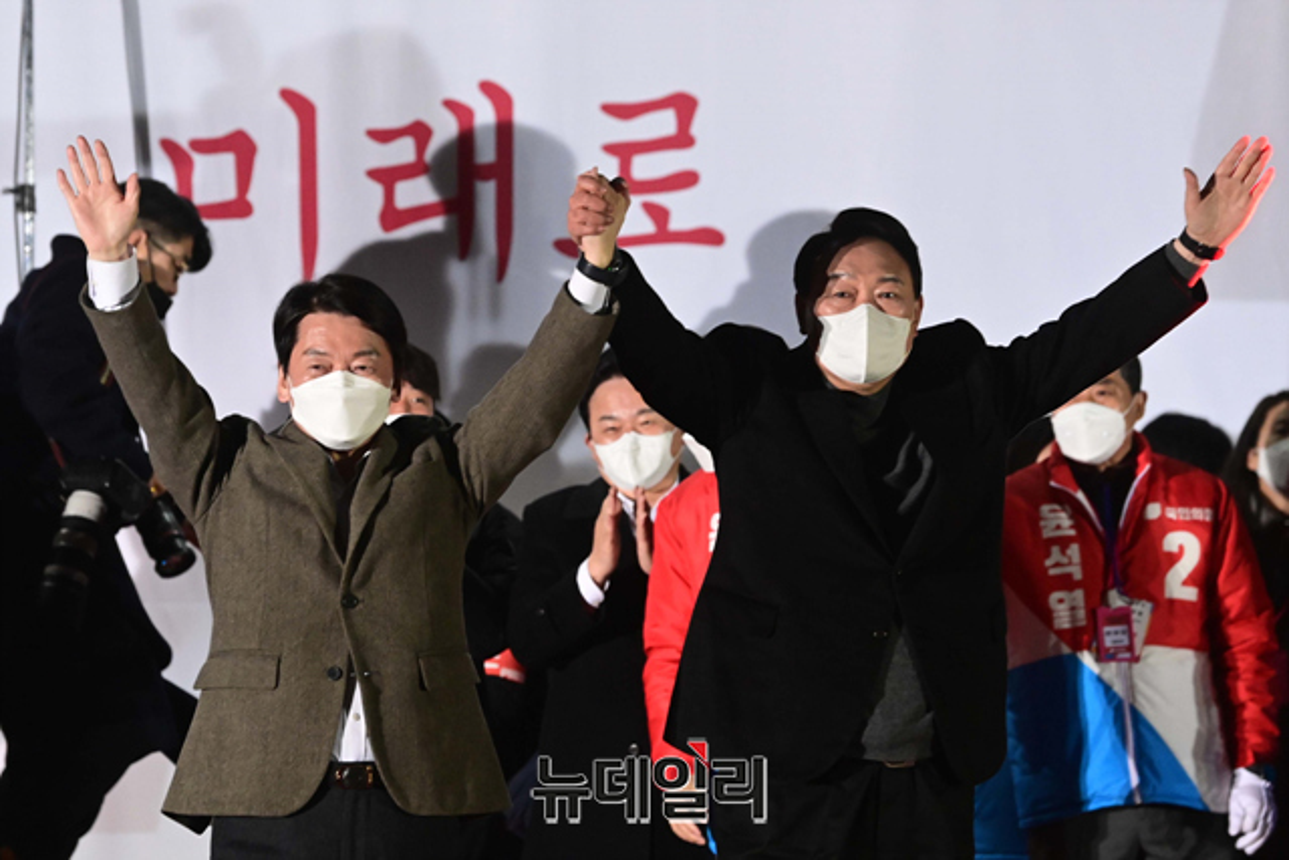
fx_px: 10027
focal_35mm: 280
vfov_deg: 4.9
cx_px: 644
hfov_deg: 7.4
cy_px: 430
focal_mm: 280
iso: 10000
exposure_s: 1/400
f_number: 6.3
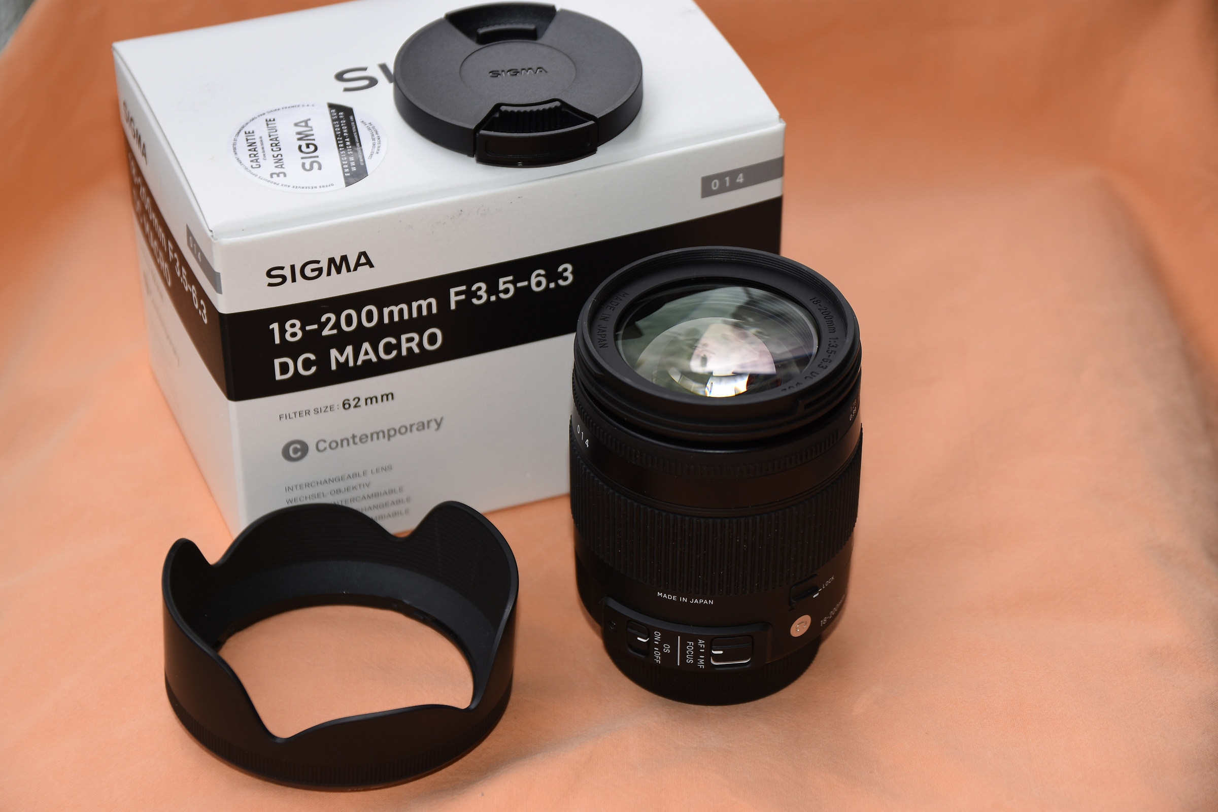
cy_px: 406
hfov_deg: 23.4
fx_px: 2943
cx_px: 609
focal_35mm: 87
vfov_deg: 15.7
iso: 125
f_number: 5
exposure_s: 1/160
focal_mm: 58
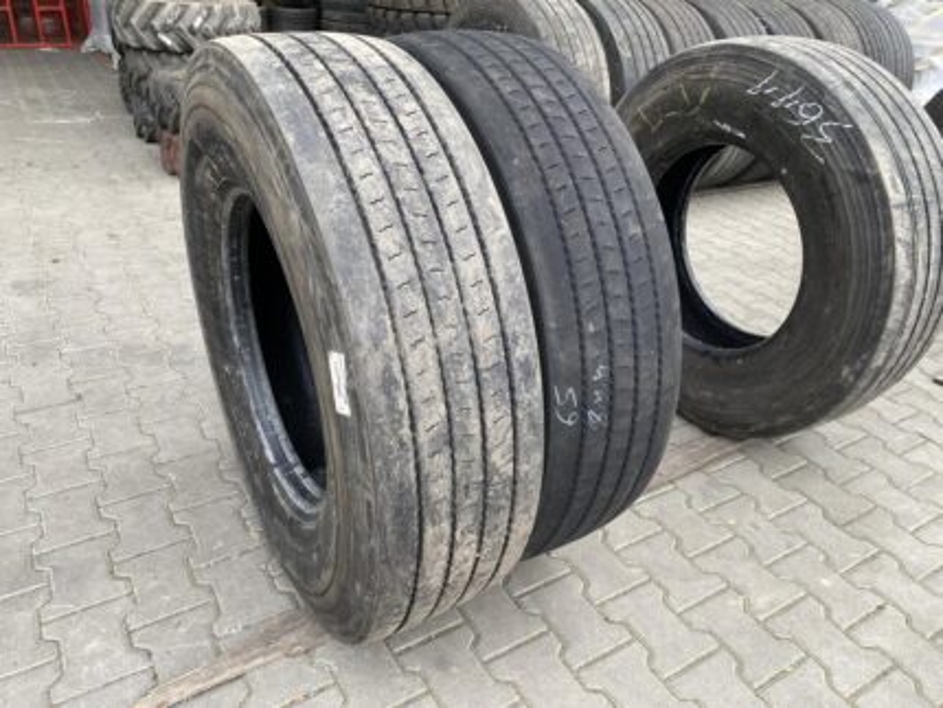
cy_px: 354
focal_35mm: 26
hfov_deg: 67.3
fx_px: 709
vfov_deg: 53.1
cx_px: 472
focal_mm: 4.25
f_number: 1.8
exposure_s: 1/100
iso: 50
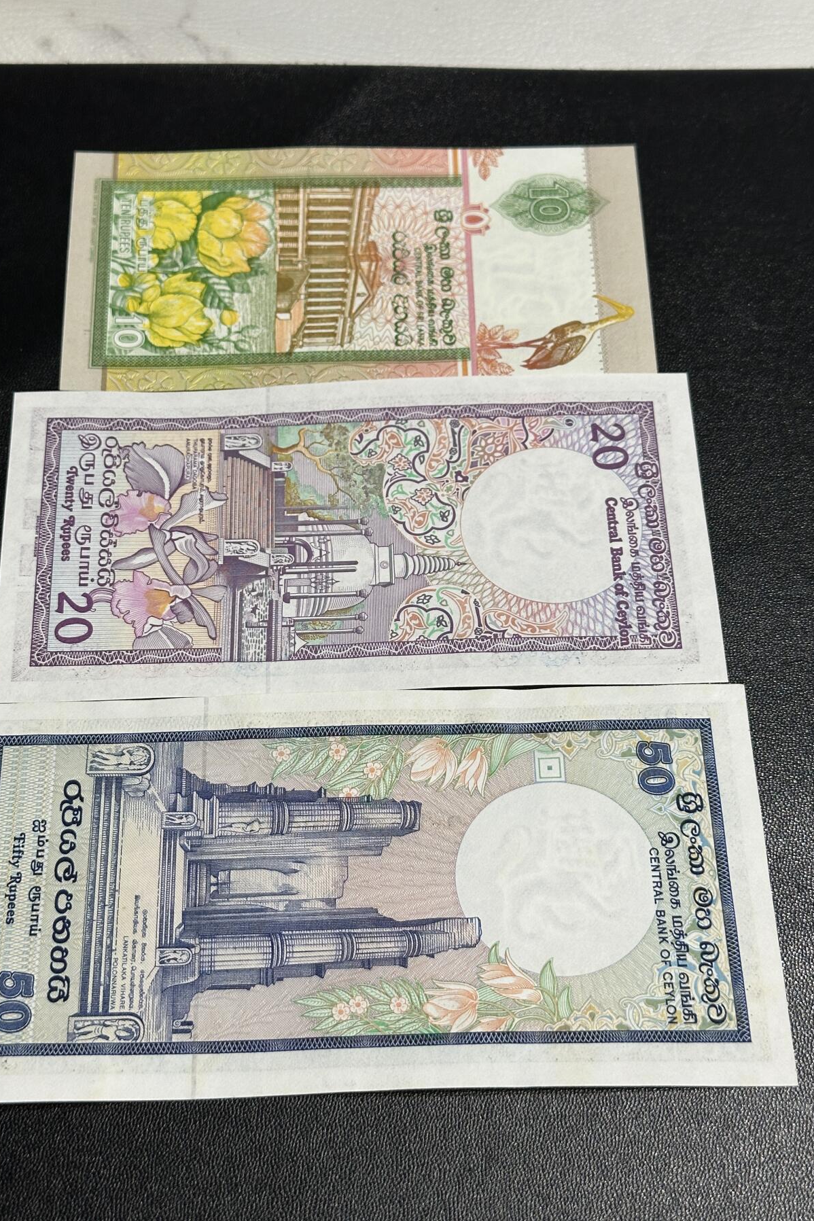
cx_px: 373
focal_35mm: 50
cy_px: 610
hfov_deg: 27.0
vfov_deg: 39.6
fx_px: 1696
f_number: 1.78
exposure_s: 1/50
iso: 80
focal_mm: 6.86
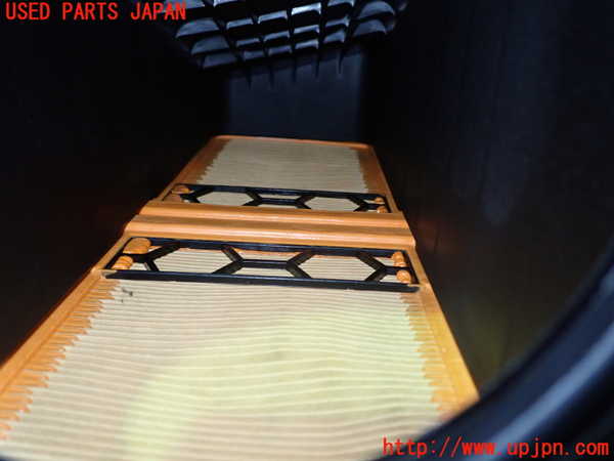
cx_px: 307
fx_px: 532
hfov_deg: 60.0
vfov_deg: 46.8
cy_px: 230
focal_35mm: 30
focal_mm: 5.4
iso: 320
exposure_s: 1/30
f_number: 2.3
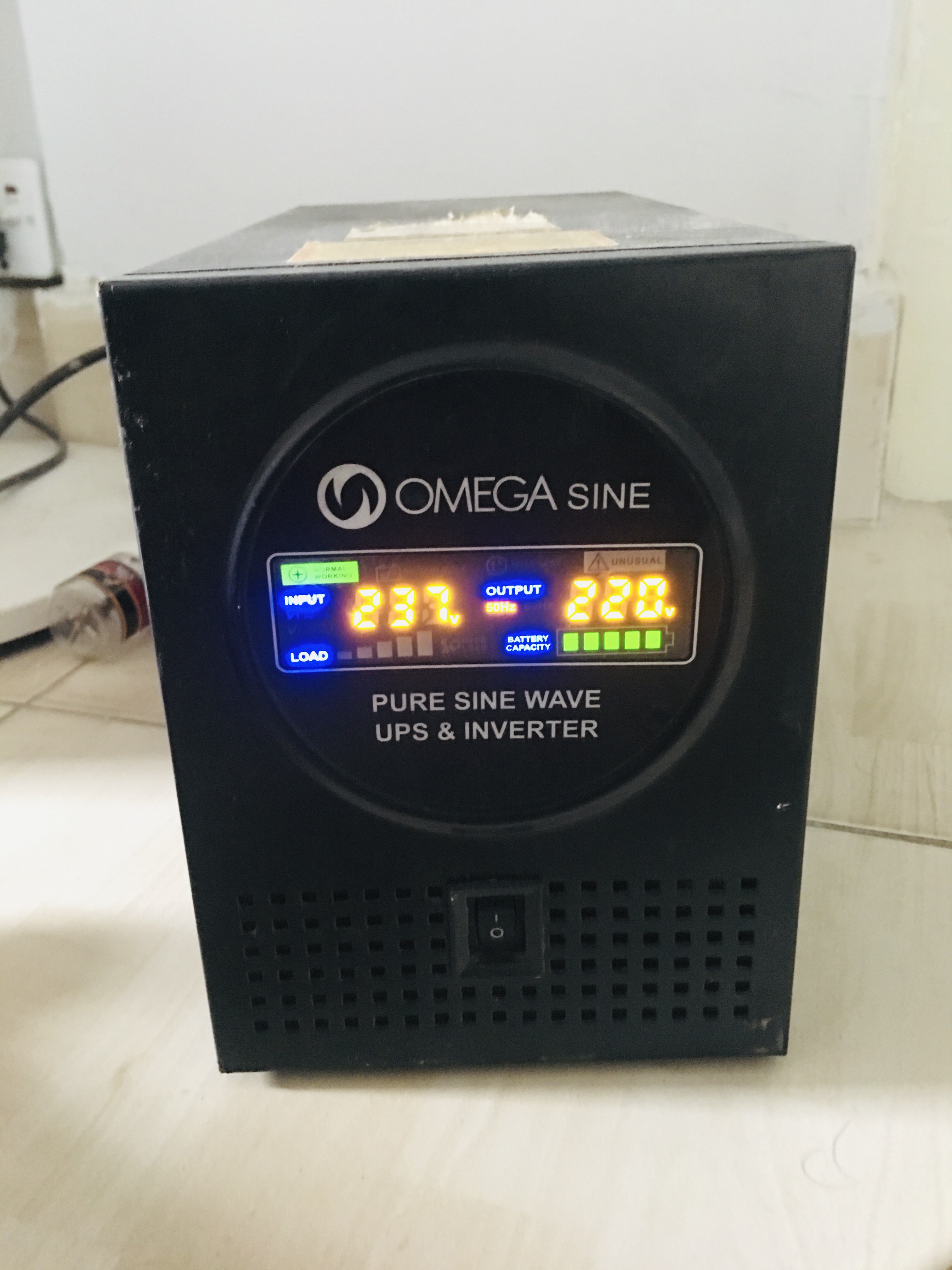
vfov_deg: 61.7
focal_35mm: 29
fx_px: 1063
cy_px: 635
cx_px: 476
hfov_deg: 48.2
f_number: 2.2
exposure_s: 1/4
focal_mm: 4.15
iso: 250
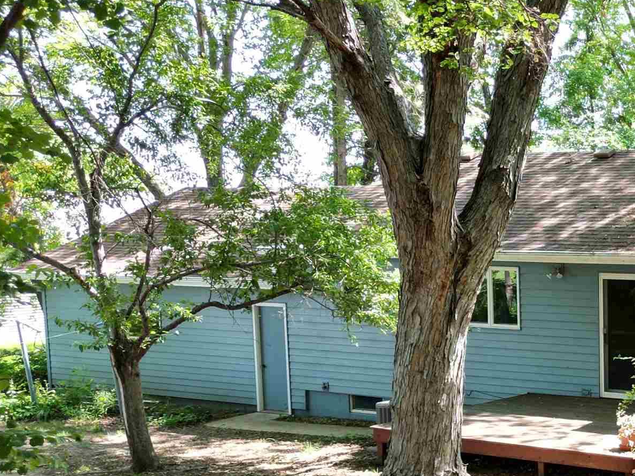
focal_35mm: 62
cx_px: 697
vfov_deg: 23.4
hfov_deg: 28.4
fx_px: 1137
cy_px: 370
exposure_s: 1/200
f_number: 1.7
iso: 100
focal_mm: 6.72
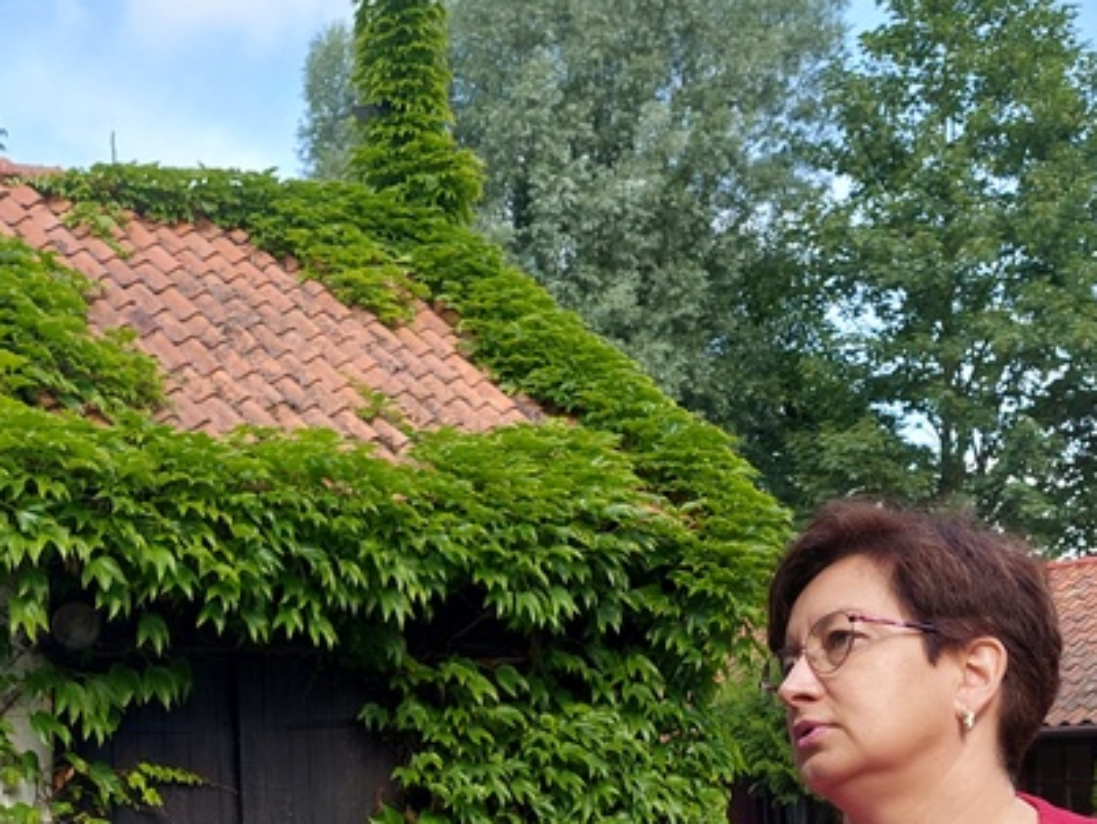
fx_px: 1681
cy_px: 769
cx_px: 285
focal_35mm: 53
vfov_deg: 26.5
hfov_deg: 35.4
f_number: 1.8
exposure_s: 1/427
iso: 40
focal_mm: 5.23
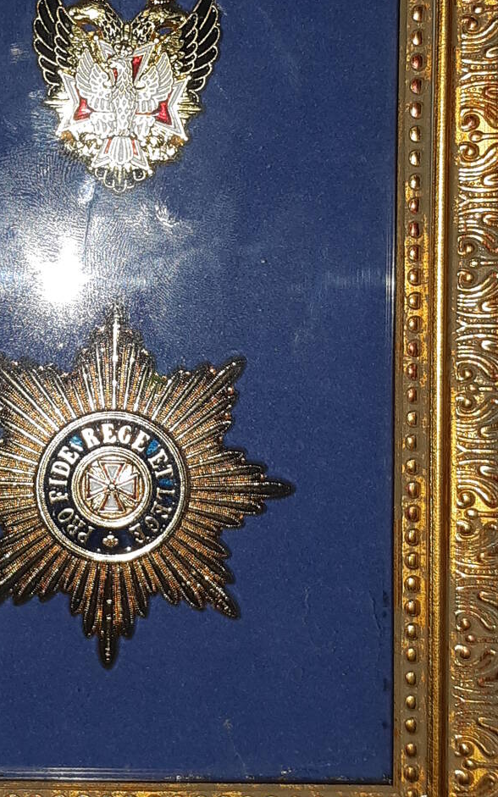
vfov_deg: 40.2
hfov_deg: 25.4
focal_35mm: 50
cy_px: 348
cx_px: 98
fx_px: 1086
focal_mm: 3.93
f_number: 1.7
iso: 40
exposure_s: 1/105
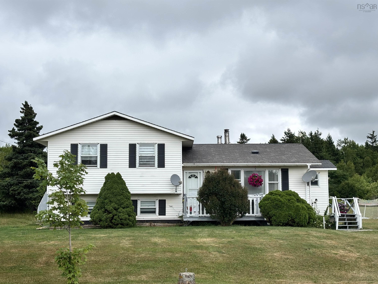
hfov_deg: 36.2
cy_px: 145
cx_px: 186
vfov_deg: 27.5
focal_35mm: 53
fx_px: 579
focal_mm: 5.96
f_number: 1.6
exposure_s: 1/1592
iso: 32
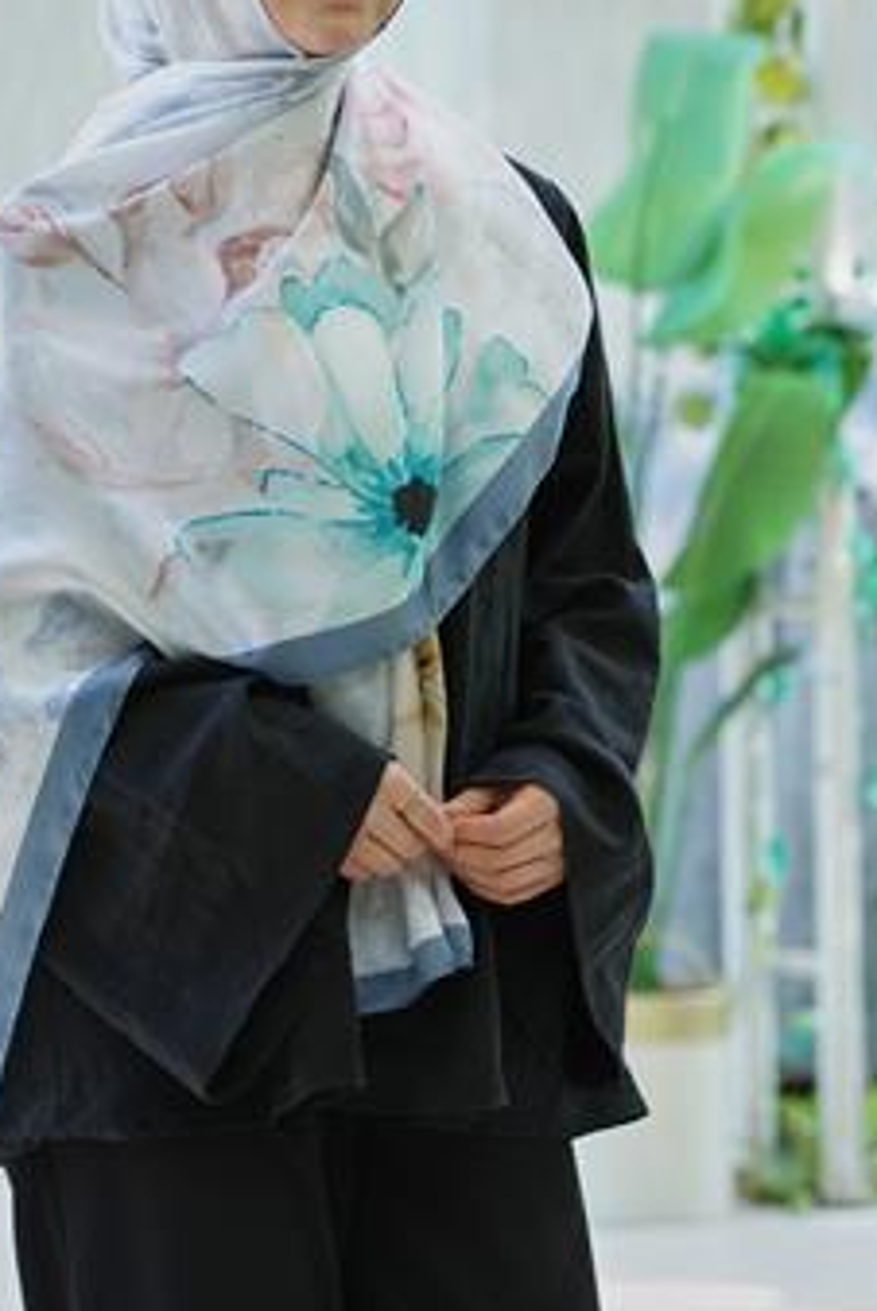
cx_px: 295
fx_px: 5506
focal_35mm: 151
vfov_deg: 13.6
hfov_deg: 9.1
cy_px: 423
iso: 500
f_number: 5.6
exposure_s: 1/125
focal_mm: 110
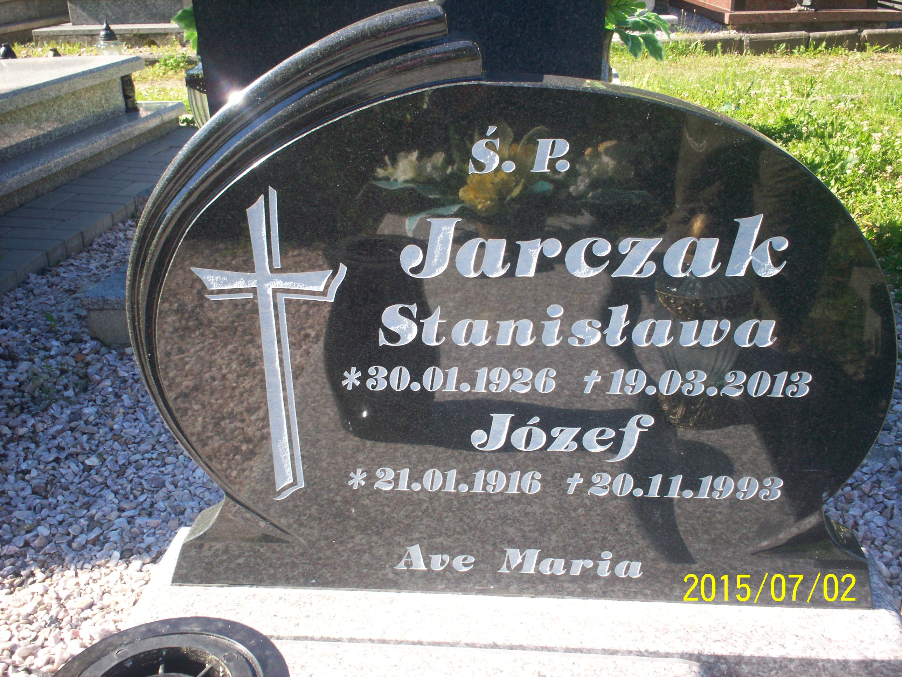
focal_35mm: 36
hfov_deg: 51.4
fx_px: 938
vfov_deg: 39.7
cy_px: 338
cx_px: 451
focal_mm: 6
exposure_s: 1/129
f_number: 4.5
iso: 100
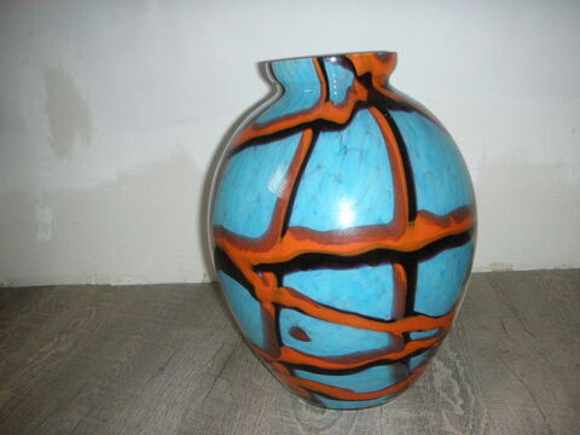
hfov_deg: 52.6
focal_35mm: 35
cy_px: 218
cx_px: 290
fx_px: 586
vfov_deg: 40.7
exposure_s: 1/60.1
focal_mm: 5.8
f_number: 3
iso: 400
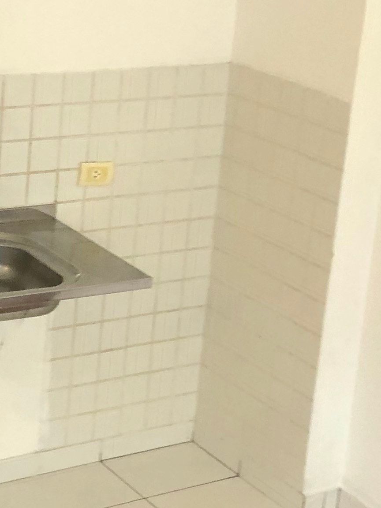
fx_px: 1438
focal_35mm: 98
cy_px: 156
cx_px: 52
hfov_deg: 15.0
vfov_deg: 19.9
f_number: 1.8
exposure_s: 1/30
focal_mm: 4
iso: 40
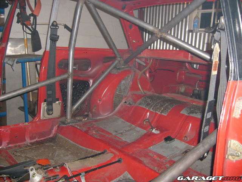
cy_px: 91
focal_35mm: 35
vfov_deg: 40.7
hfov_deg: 52.6
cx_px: 121
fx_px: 245
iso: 120
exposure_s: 1/45
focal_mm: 5.8
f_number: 2.8
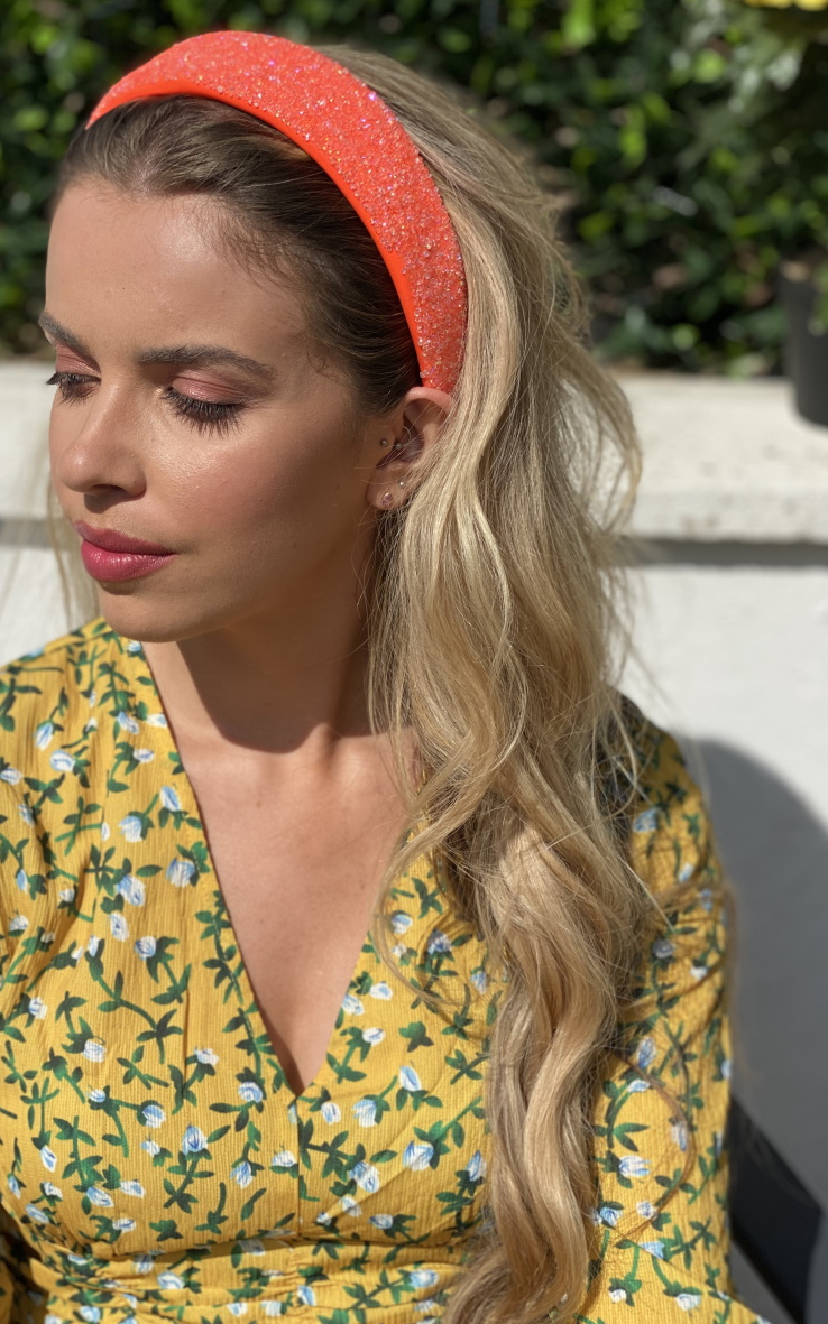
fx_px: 2022
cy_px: 654
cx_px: 342
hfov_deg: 23.1
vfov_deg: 36.3
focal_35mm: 56
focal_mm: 6
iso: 20
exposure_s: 1/2660
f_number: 2
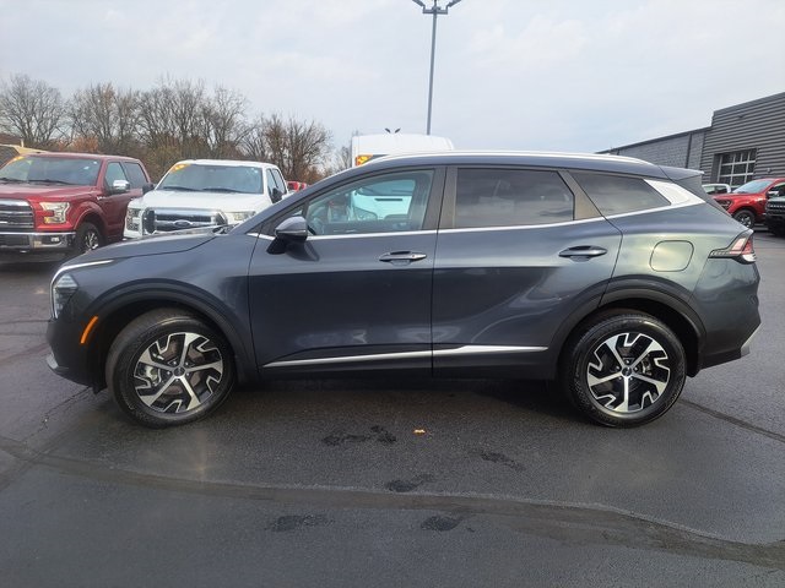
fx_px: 544
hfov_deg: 71.6
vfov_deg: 56.8
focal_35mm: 24
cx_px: 392
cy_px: 294
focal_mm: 5.23
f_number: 1.8
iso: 50
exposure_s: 1/584
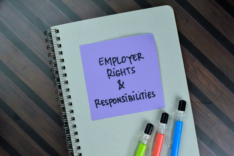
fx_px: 234
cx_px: 117
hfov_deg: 53.1
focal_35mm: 36
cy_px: 78
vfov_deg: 36.8
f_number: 8
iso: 800
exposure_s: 1/80
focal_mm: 24
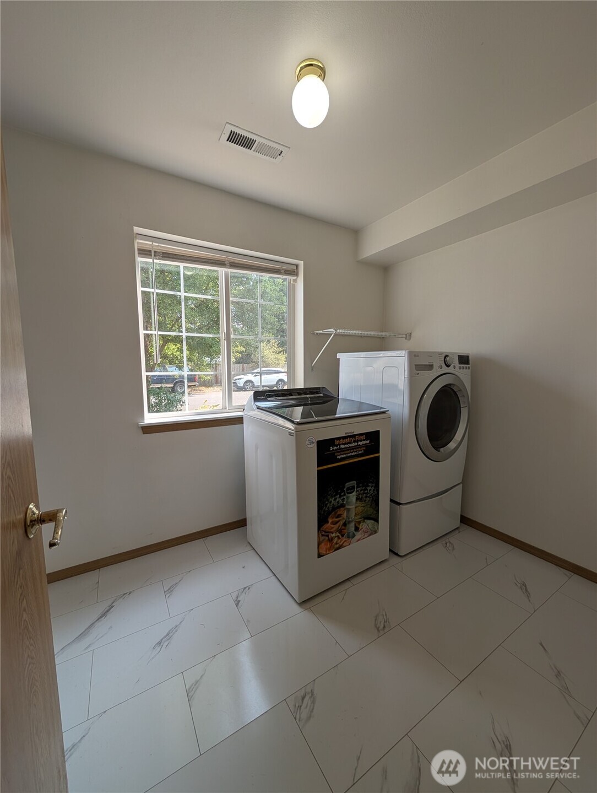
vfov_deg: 110.4
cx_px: 298
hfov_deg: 94.7
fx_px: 275
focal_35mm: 12
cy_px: 396
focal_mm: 2.02
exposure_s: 1/373
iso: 58
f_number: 1.7
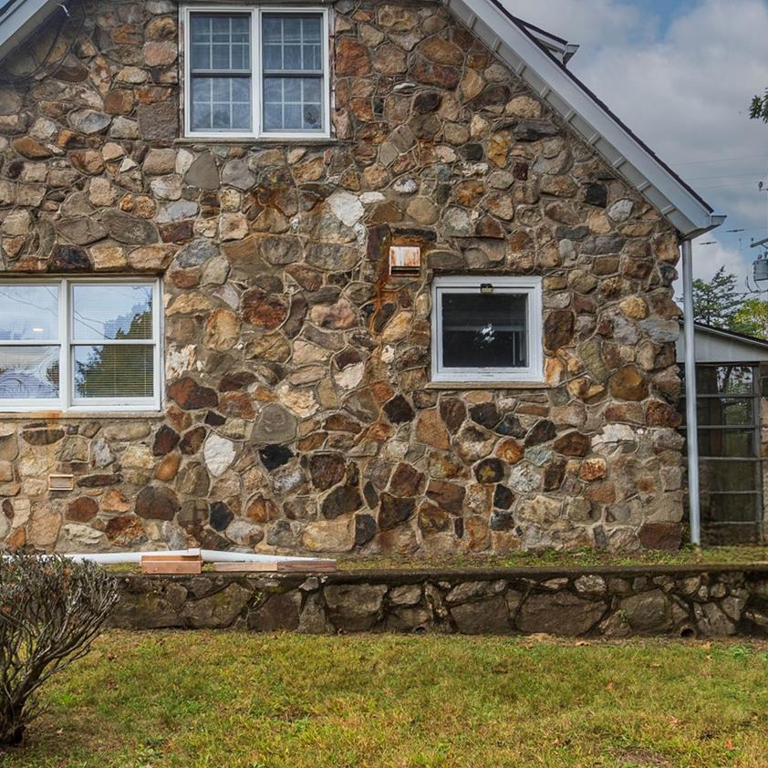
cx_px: 263
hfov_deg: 51.7
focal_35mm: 31
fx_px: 778
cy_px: 228
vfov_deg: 51.1
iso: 100
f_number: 6.3
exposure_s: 1/160
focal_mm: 10
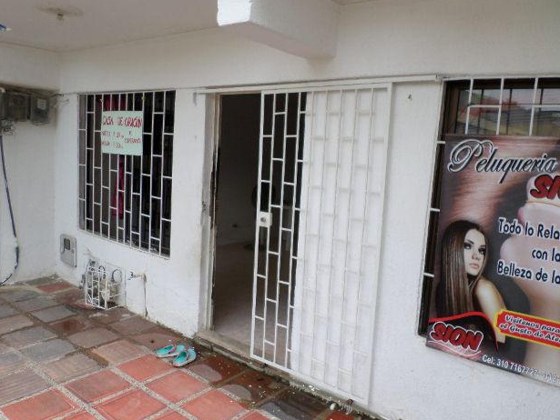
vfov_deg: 53.1
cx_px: 289
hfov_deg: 67.3
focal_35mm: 26
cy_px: 208
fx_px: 421
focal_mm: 4.5
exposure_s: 1/350
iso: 80
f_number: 2.5
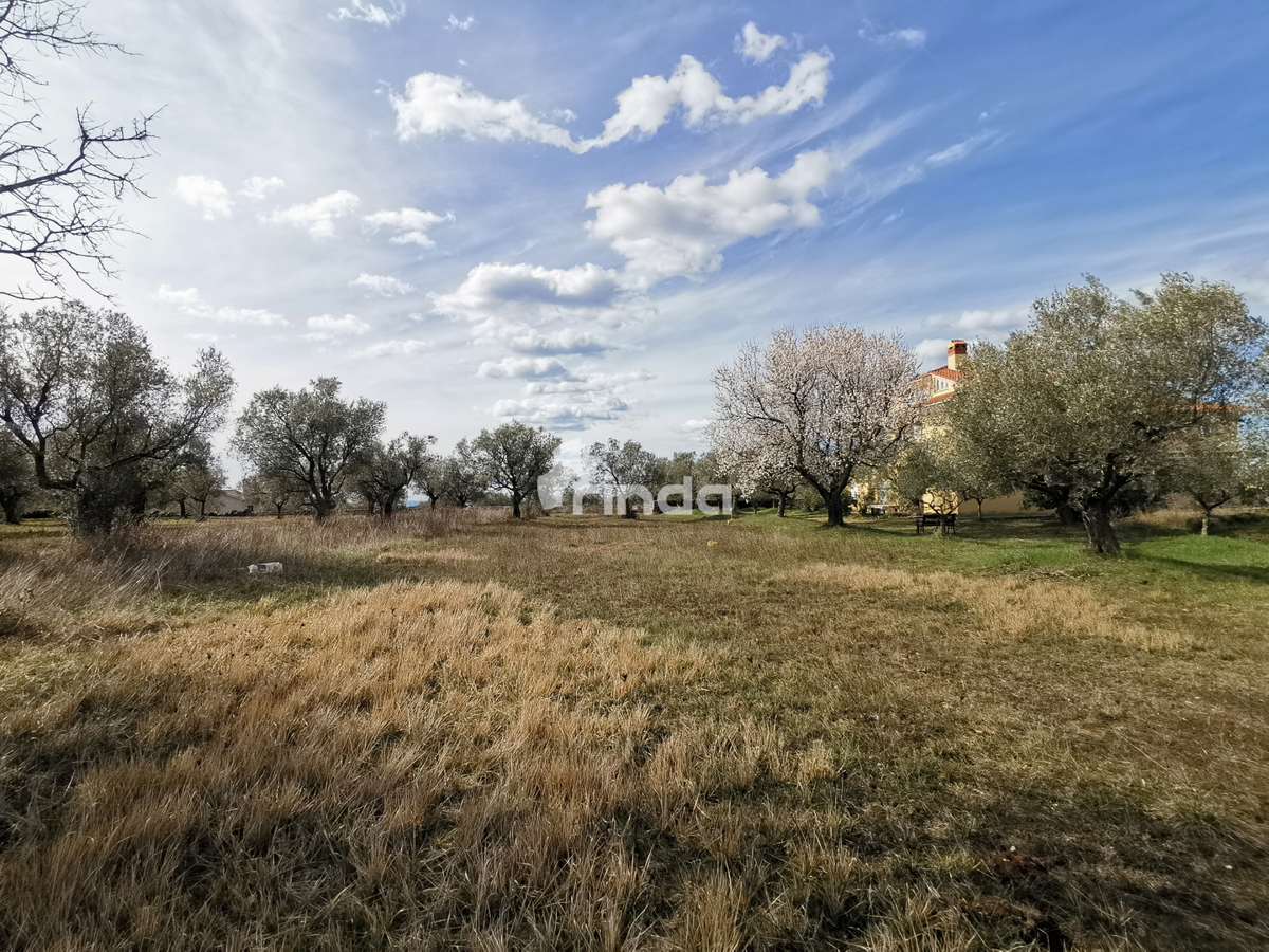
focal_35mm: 17
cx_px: 634
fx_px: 623
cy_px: 476
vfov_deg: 74.7
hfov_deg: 91.0
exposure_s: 1/1555
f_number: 2.2
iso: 50
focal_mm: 2.23
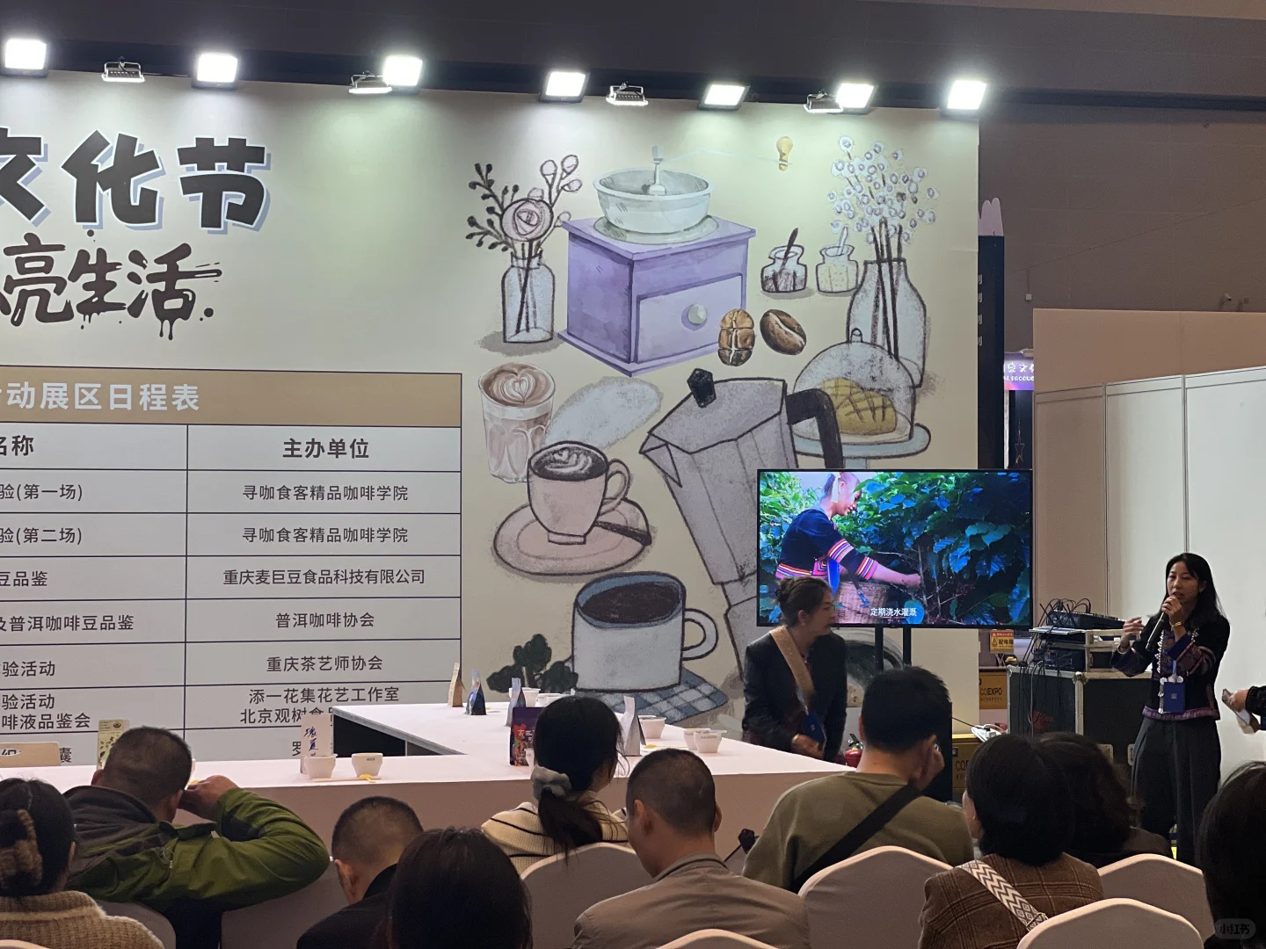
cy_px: 474
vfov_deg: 19.1
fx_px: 2816
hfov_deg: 25.3
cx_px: 633
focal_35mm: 77
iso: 125
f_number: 2.8
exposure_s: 1/100
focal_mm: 9
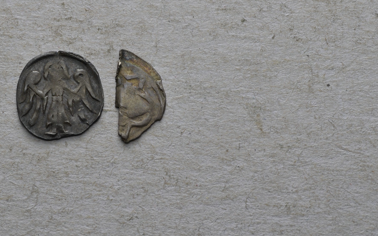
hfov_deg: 17.8
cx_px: 139
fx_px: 1202
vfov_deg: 11.2
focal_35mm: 117
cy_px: 102
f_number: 14
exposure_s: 1/250
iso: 400
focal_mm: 55
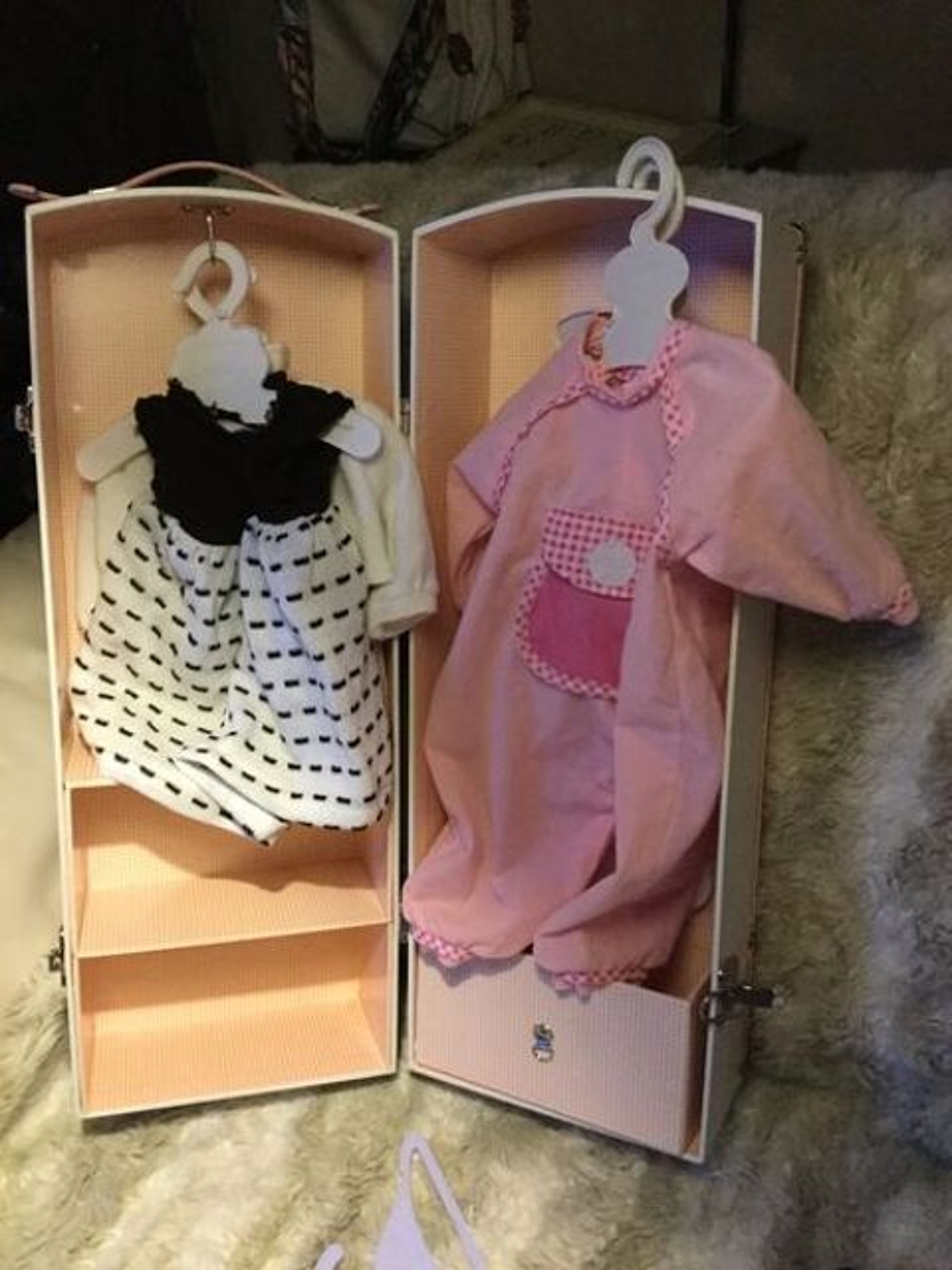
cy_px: 635
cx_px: 476
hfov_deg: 45.4
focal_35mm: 31
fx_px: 1137
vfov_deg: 58.4
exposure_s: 1/17
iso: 250
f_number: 2.4
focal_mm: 3.3
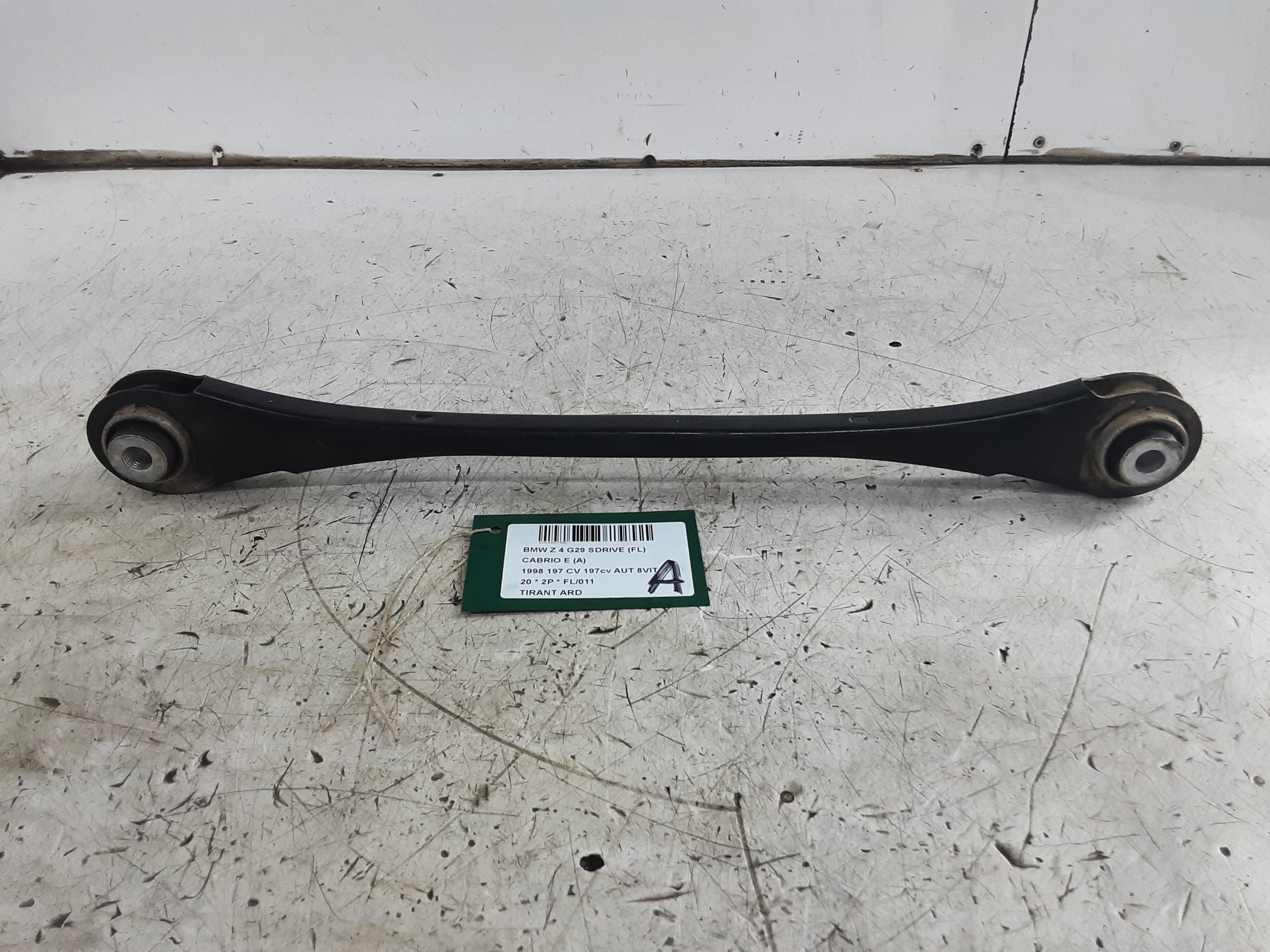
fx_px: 991
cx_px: 635
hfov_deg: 65.3
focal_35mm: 27
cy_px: 476
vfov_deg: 51.4
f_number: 1.9
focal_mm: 2.91
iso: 100
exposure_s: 1/50
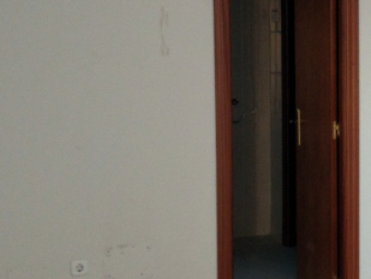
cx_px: 375
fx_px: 1094
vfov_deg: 14.5
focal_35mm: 102
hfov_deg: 18.7
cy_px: 108
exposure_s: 1/20
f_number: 2.4
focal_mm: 4.28
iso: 100
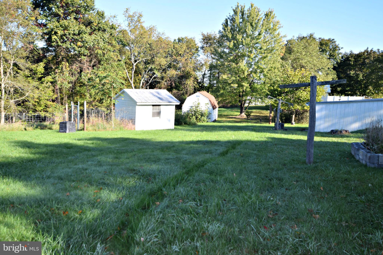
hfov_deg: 61.9
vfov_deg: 43.6
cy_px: 128
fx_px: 319
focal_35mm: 30
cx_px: 192
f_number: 6.3
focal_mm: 20
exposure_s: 1/160
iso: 100
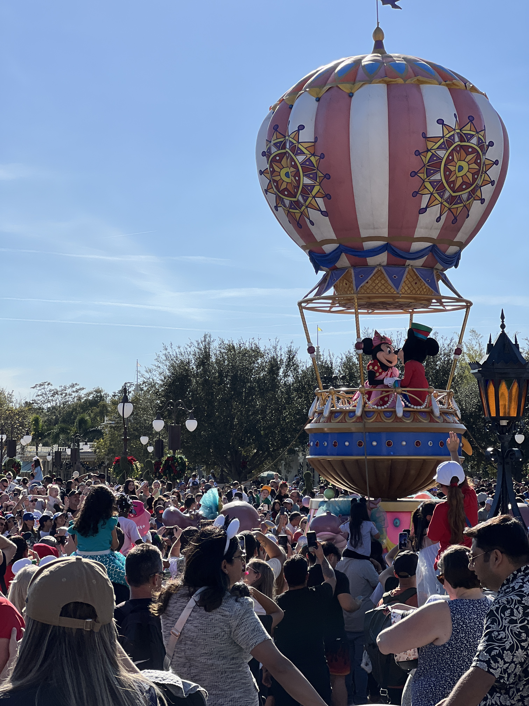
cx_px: 264
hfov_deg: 19.1
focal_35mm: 77
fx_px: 1569
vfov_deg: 25.3
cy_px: 353
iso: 32
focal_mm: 9
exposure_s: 1/1508
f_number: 2.8
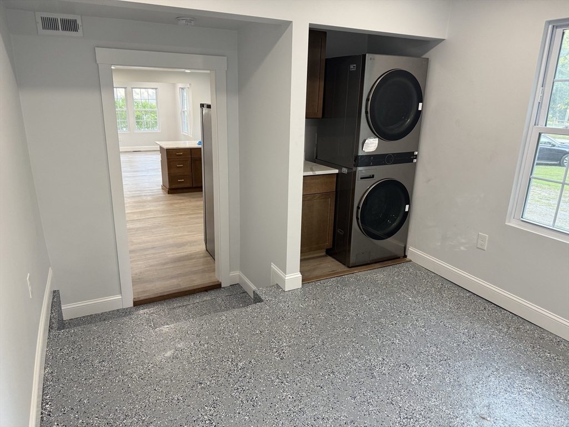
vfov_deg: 56.8
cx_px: 284
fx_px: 394
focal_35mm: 24
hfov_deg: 71.6
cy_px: 214
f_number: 1.78
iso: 125
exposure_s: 1/60
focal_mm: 6.76
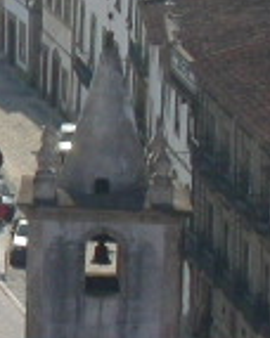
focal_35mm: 673
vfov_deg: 2.9
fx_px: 6737
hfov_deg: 2.3
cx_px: -474
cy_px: 43
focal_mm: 32
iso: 100
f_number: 9.2
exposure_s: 1/296
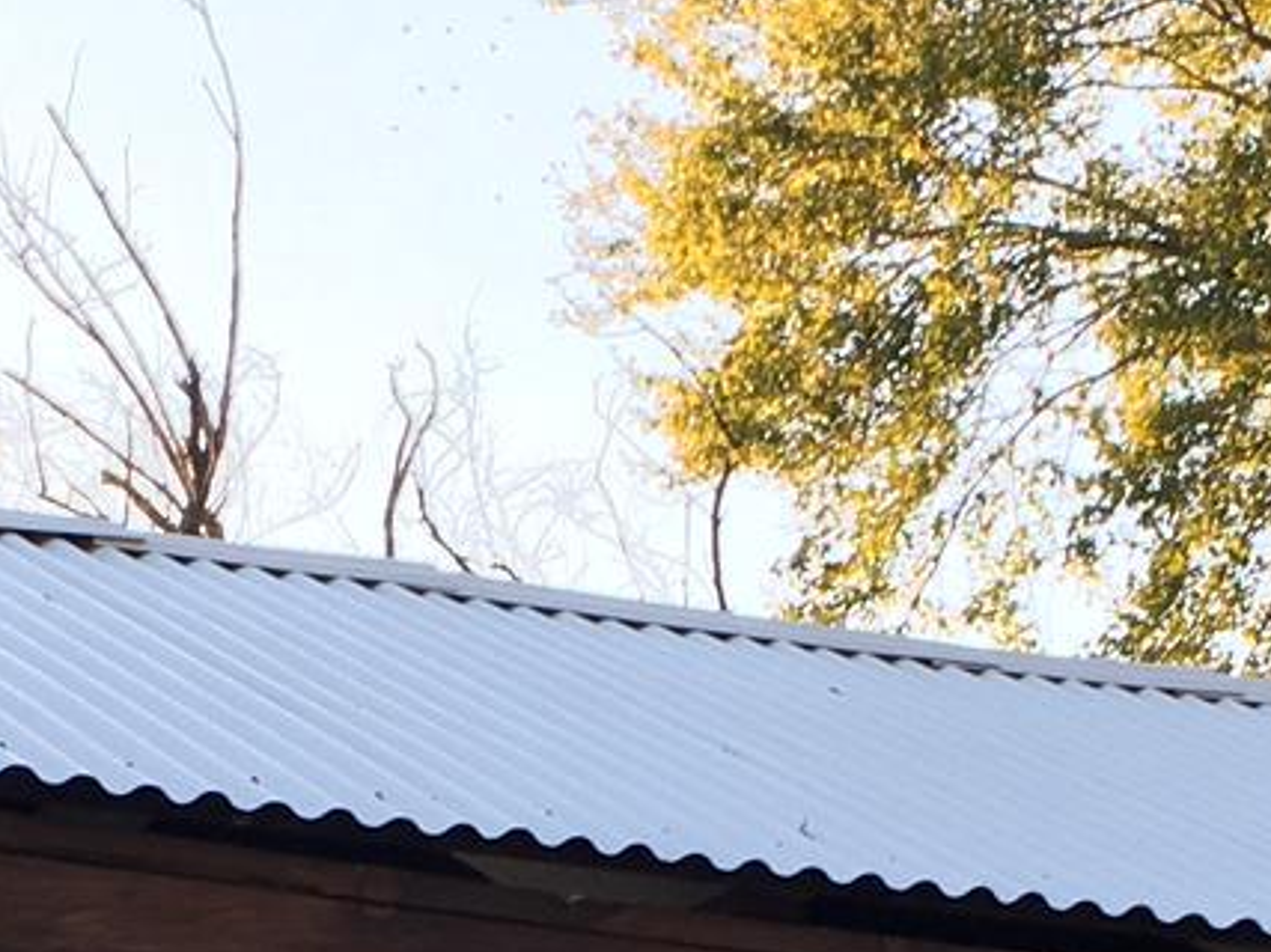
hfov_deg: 14.2
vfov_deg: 10.3
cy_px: 1490
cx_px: 589
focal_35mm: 139
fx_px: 5102
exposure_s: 1/120
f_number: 2.2
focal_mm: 4.15
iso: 25
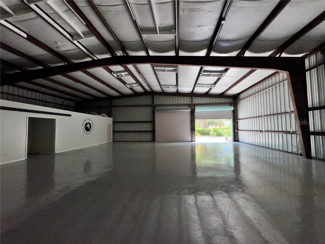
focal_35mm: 14
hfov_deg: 102.1
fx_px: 131
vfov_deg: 85.7
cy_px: 122
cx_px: 162
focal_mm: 2.22
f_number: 2.2
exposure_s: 1/218
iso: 32
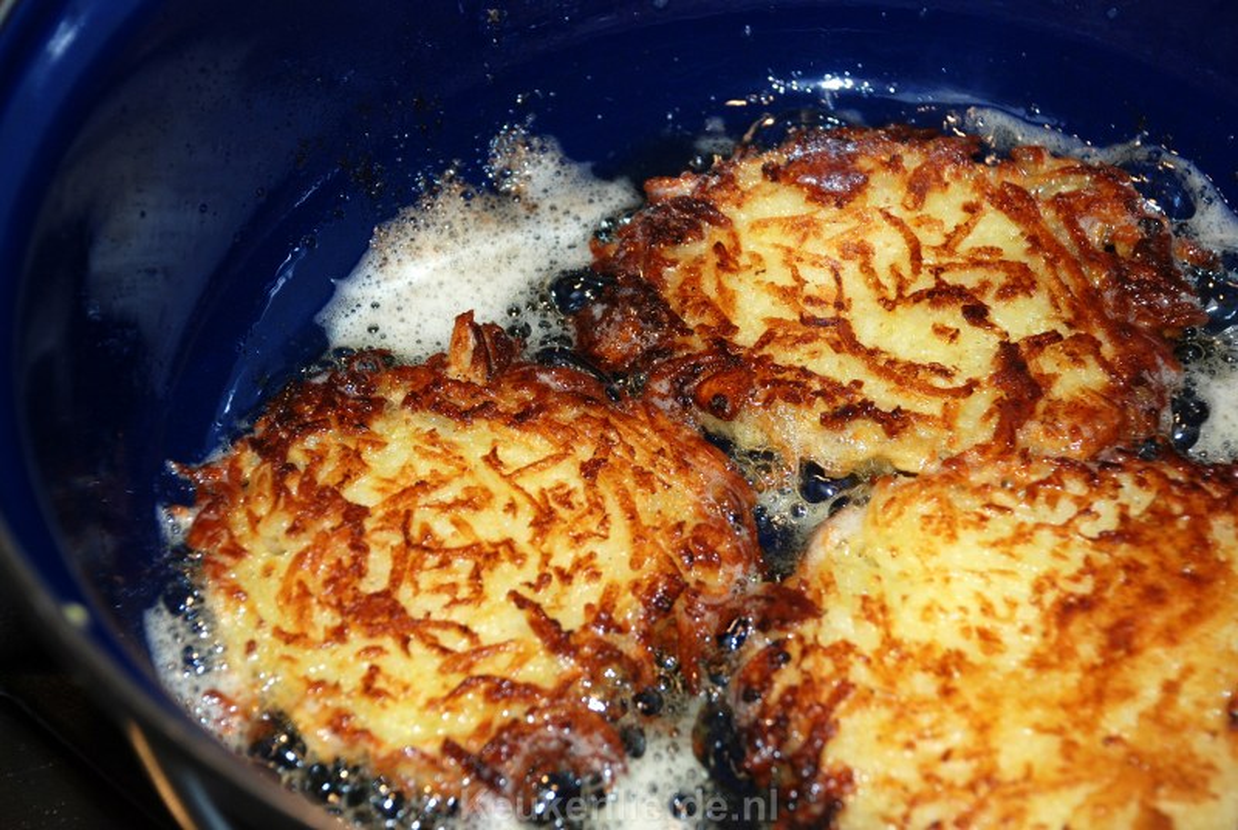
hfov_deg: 19.4
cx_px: 619
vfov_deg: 13.1
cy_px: 415
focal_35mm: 105
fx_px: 3616
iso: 200
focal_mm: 70
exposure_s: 1/60
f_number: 5.6
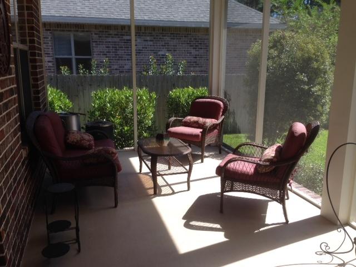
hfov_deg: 55.4
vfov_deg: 42.9
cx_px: 178
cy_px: 134
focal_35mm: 33
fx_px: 339
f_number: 2.4
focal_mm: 4.12
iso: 50
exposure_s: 1/303
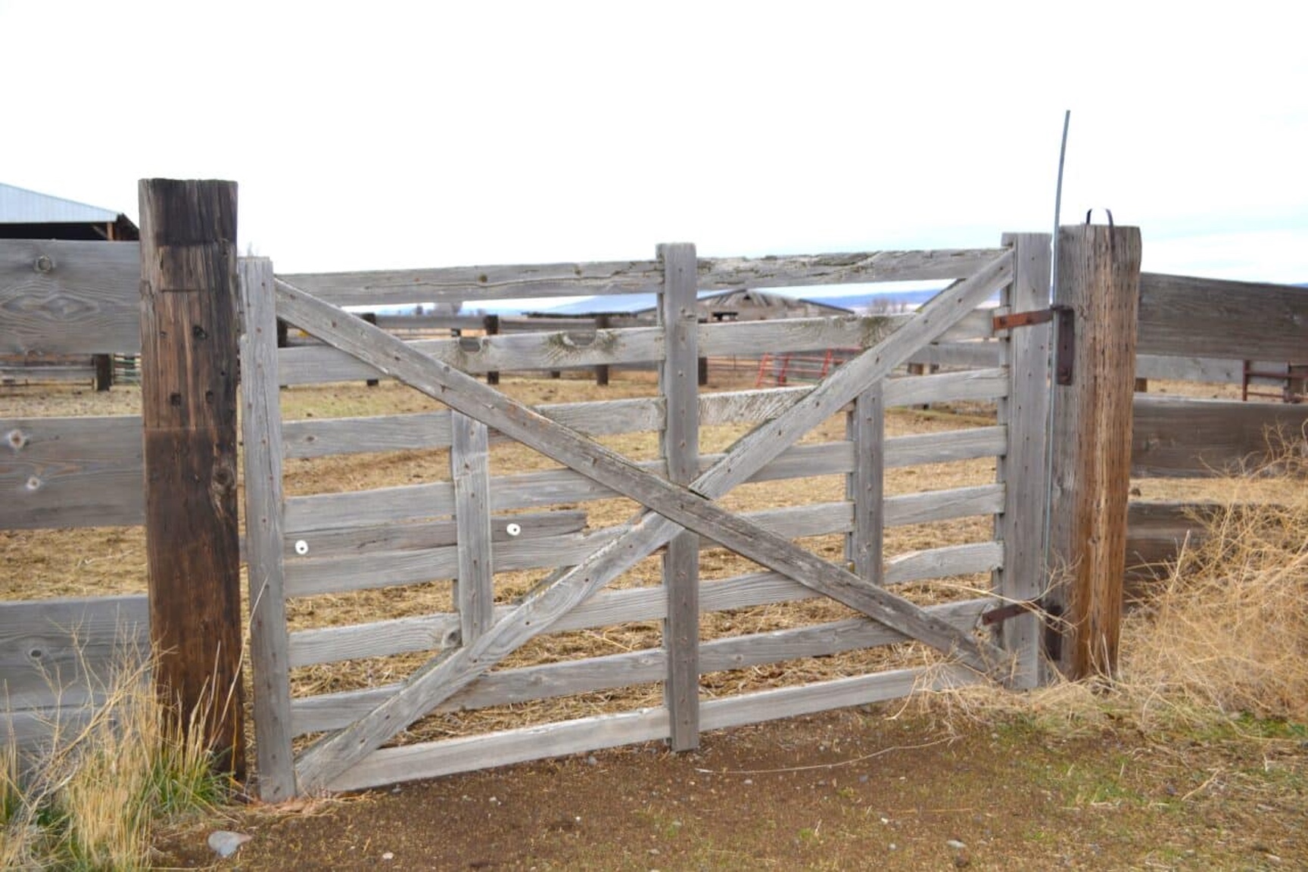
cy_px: 436
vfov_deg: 40.0
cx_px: 654
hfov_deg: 57.2
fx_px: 1199
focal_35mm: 33
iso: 100
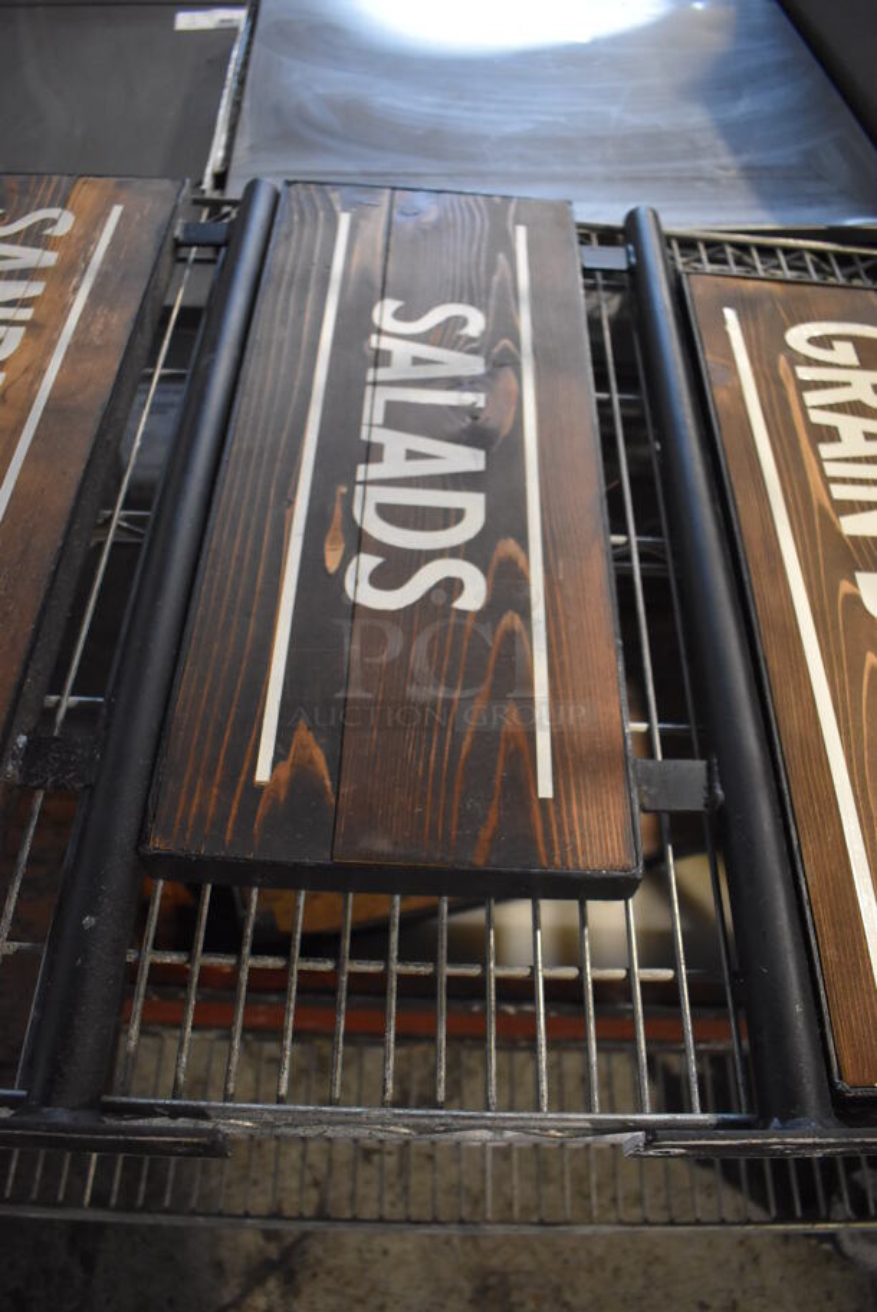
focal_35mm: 27
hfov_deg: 48.0
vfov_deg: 67.3
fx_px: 985
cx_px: 438
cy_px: 656
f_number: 3.5
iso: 2800
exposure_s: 1/125
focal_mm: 18
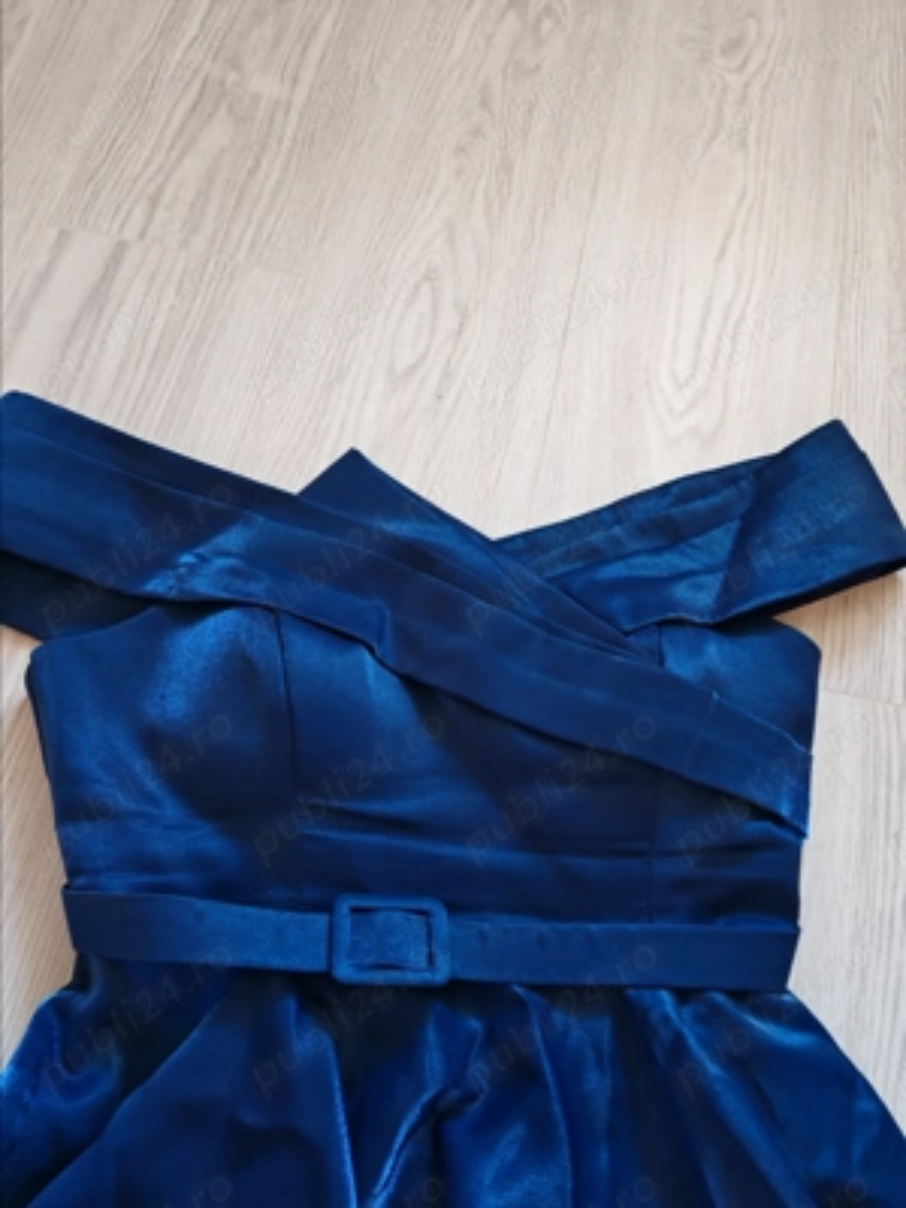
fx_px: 942
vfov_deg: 65.3
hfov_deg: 51.4
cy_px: 604
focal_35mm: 27
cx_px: 453
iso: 1250
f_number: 1.9
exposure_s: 1/25
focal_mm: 6.67
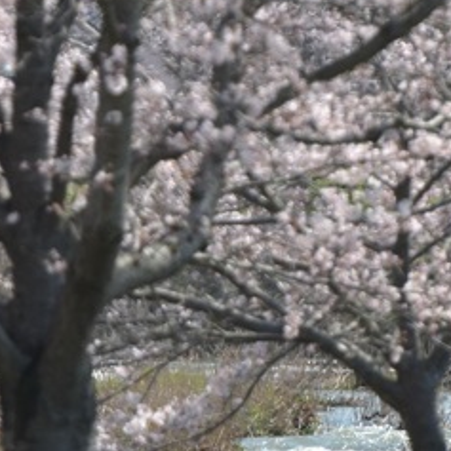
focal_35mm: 1101
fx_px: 16229
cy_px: 38
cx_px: 108
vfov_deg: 1.6
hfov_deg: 1.6
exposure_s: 1/2500
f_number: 2.8
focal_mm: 200
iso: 125
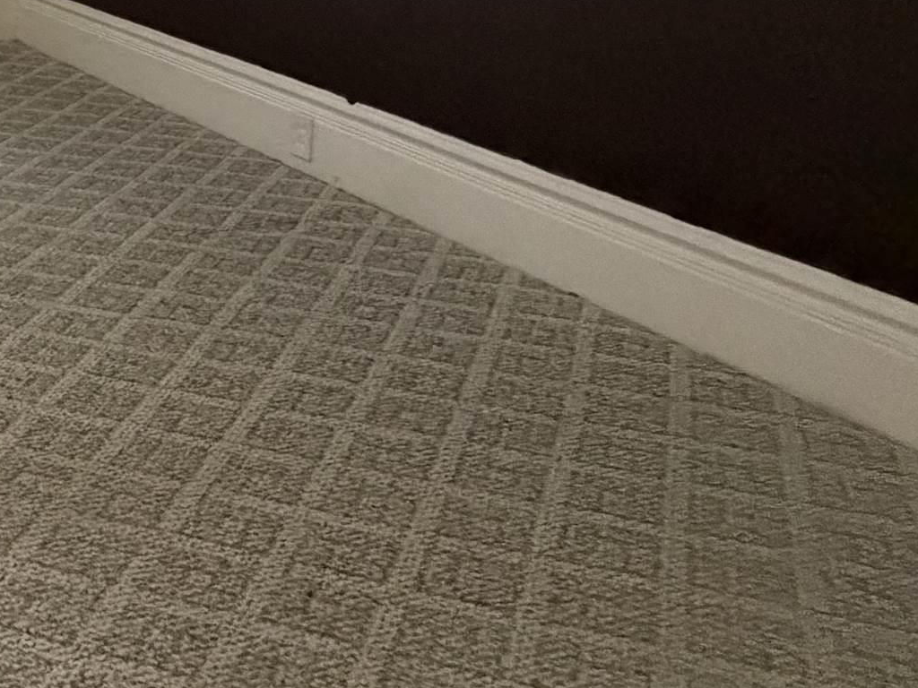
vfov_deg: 29.8
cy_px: -121
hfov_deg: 31.8
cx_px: -326
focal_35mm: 42
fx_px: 1114
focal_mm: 2.22
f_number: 2.2
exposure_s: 1/60
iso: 800
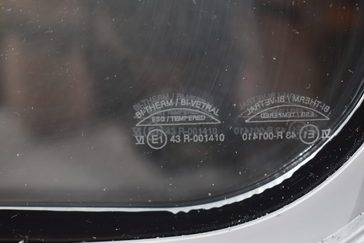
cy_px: 122
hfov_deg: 35.1
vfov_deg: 23.8
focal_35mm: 57
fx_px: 576
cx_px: 182
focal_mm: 38
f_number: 5.6
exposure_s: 1/60
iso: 640
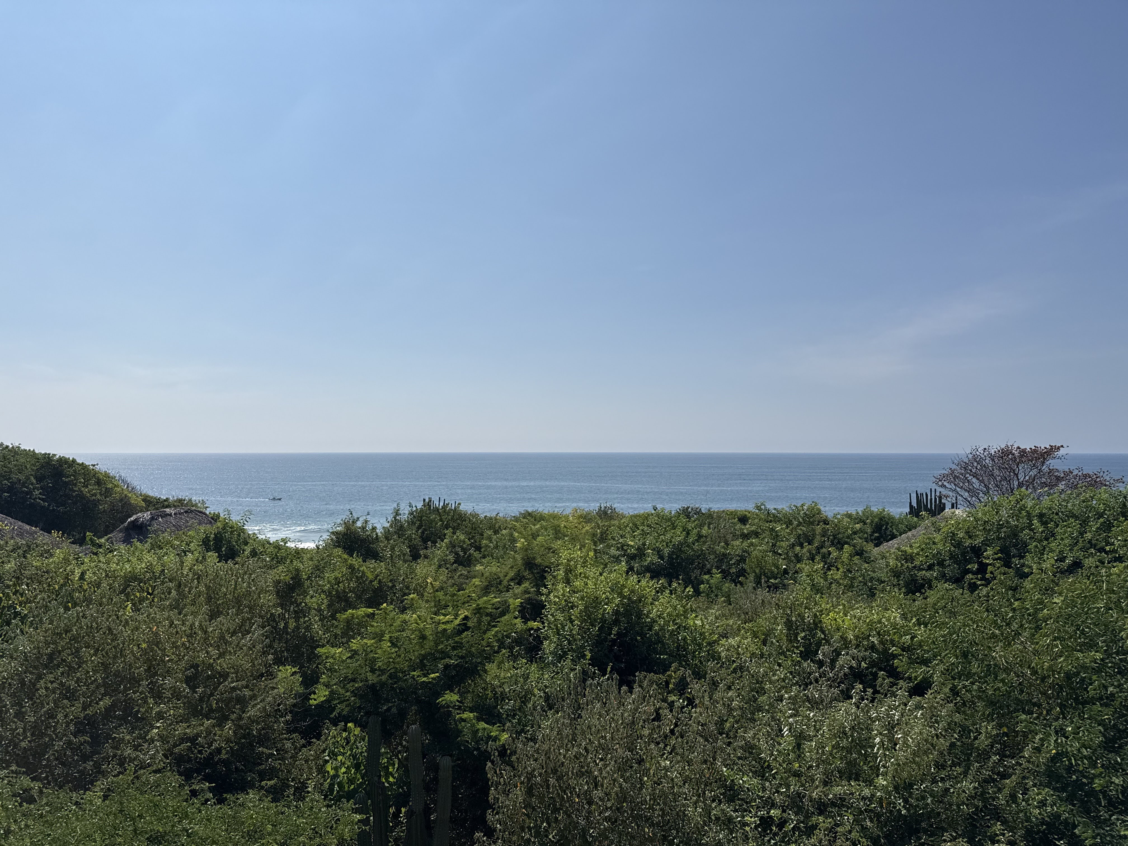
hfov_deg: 71.6
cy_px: 423
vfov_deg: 56.8
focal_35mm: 24
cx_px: 564
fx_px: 782
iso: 80
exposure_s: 1/14286
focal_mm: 6.76
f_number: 1.78
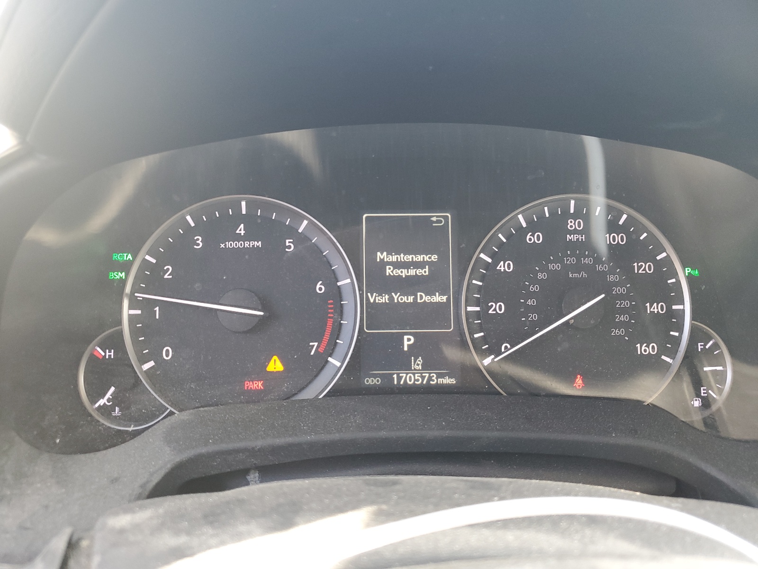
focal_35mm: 26
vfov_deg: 53.1
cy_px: 284
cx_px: 379
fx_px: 569
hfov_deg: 67.3
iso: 72
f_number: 1.5
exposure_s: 1/50
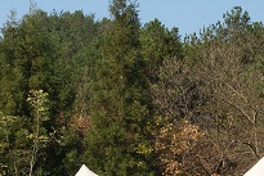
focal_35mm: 113
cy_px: 187
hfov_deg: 17.8
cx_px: 245
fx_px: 829
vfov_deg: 12.0
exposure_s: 1/1000
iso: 800
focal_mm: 19.2
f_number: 9
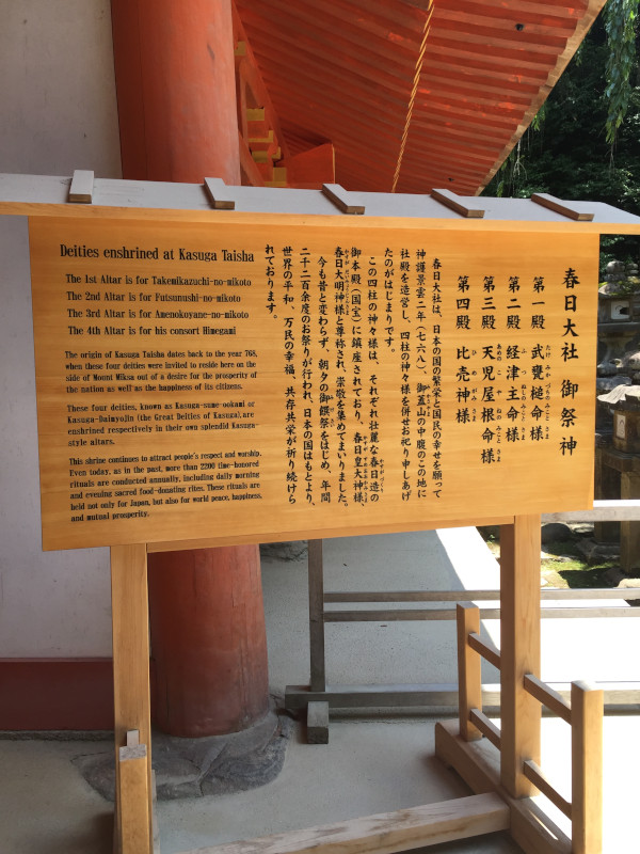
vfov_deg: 61.7
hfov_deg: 48.2
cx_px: 320
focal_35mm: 29
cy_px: 427
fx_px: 715
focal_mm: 4.15
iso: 32
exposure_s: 1/324
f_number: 2.2
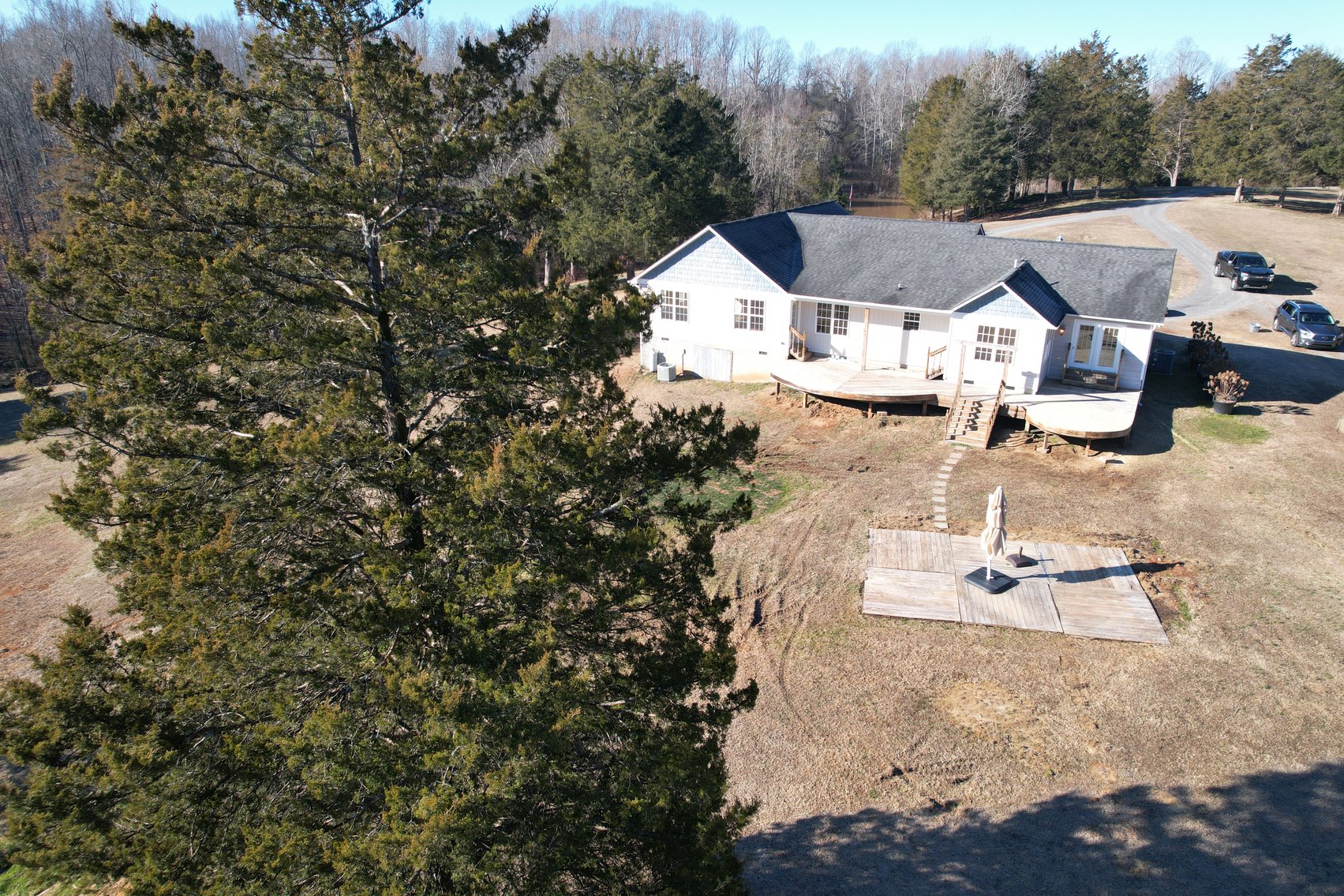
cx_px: 672
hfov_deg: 78.6
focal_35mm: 22
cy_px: 448
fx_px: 821
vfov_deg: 57.2
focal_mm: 8.38
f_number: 2.8
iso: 110
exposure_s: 1/725
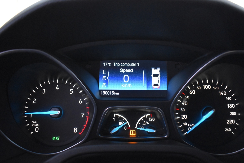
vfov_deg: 41.1
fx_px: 217
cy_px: 86
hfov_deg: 58.7
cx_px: 127
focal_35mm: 32
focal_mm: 20
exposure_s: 1/30
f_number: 3.5
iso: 2800
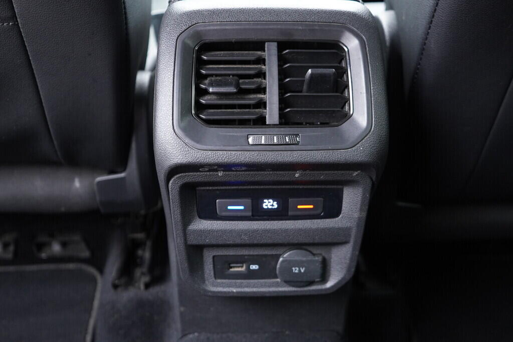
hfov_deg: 53.1
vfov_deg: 36.9
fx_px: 513
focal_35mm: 36
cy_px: 171
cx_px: 256
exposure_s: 1/40
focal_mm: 24
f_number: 2.8
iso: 1600
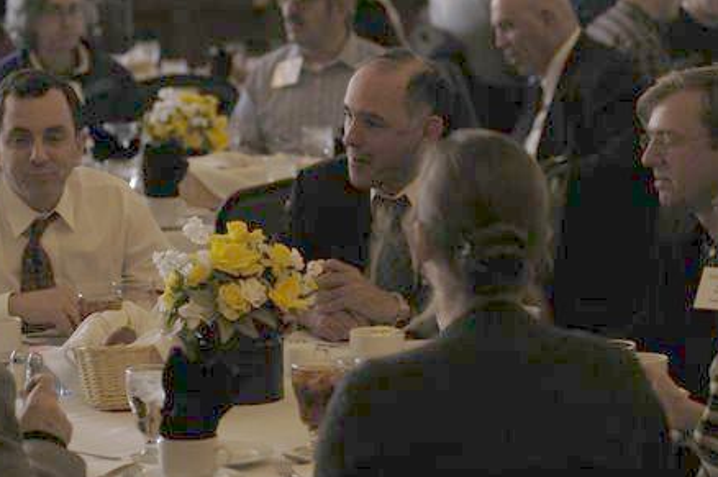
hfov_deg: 15.0
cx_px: 334
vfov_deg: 10.0
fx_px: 2729
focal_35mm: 137
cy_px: 216
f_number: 3.5
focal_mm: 80
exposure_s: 1/200
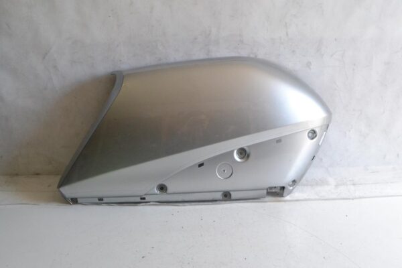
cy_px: 134
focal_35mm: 39
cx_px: 201
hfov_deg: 49.6
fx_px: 435
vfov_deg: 34.2
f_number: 9
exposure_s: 1/250
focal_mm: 26
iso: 3200
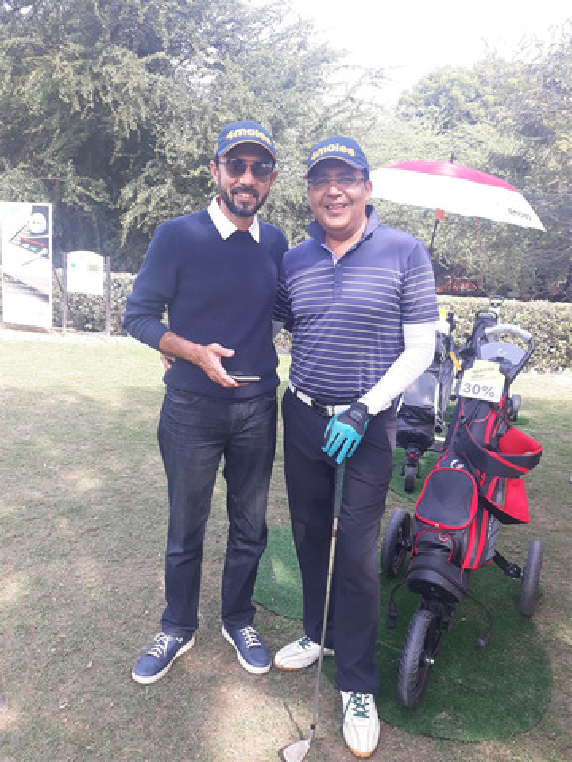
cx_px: 286
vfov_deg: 65.3
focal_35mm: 27
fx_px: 595
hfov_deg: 51.4
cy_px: 381
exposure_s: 1/221
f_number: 1.7
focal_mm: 3.71
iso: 40
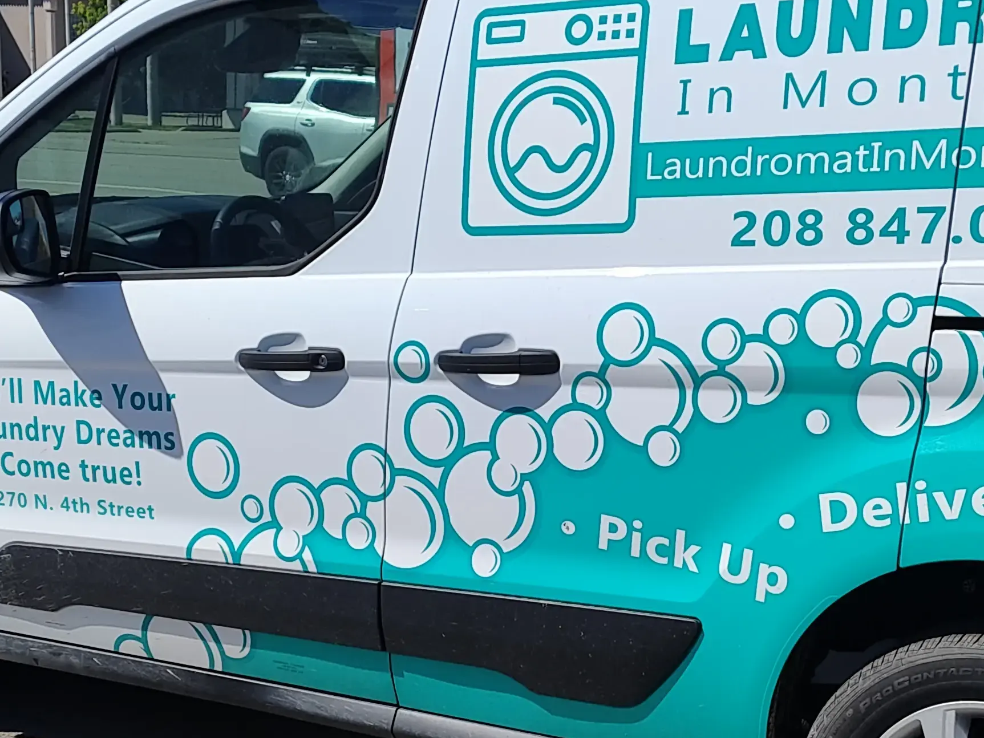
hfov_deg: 29.0
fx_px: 1905
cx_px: 516
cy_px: 488
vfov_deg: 21.9
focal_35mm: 67
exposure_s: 1/2723
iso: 100
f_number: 1.7
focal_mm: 4.71
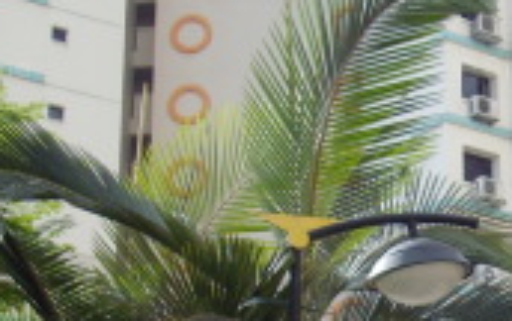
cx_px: 676
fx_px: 1746
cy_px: 369
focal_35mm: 125
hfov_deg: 15.8
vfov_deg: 10.4
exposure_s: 1/200
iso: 80
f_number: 5.6
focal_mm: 6.2
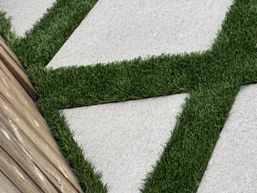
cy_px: -148
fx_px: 512
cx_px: 557
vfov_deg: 17.5
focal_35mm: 69
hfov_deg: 17.1
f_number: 2.2
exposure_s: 1/771
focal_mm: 2.22
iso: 40
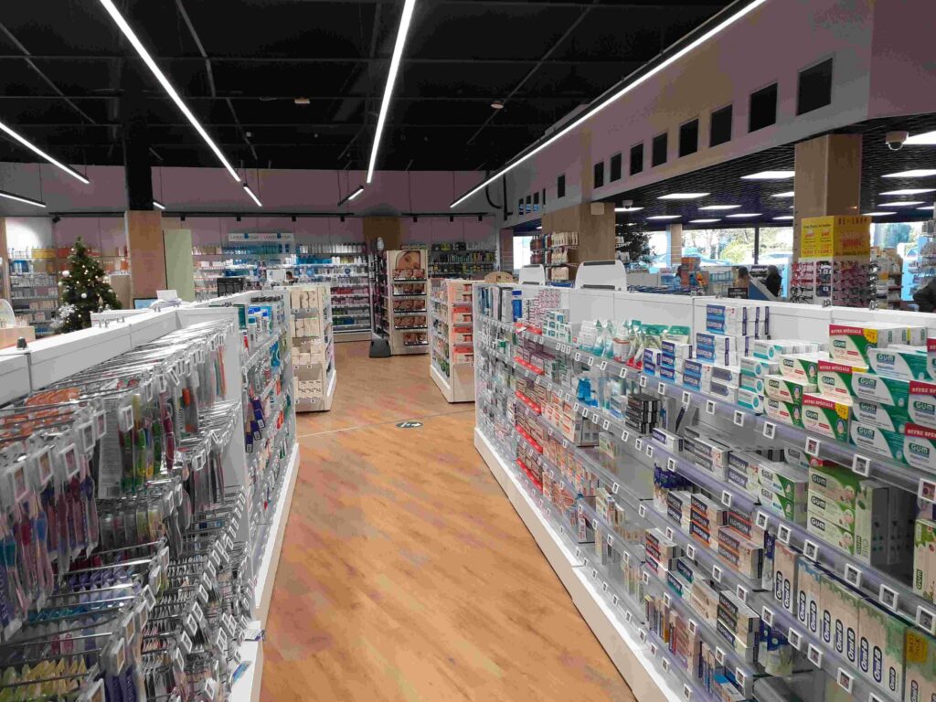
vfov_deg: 51.4
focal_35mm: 27
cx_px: 468
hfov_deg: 65.3
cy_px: 351
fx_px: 730
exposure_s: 1/100
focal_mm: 3.6
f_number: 1.9
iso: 80
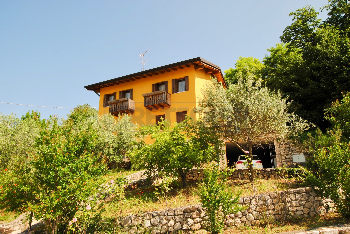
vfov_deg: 53.3
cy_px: 117
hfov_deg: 73.7
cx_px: 175
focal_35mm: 24
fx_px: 234
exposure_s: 1/200
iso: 100
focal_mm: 16
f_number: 7.1
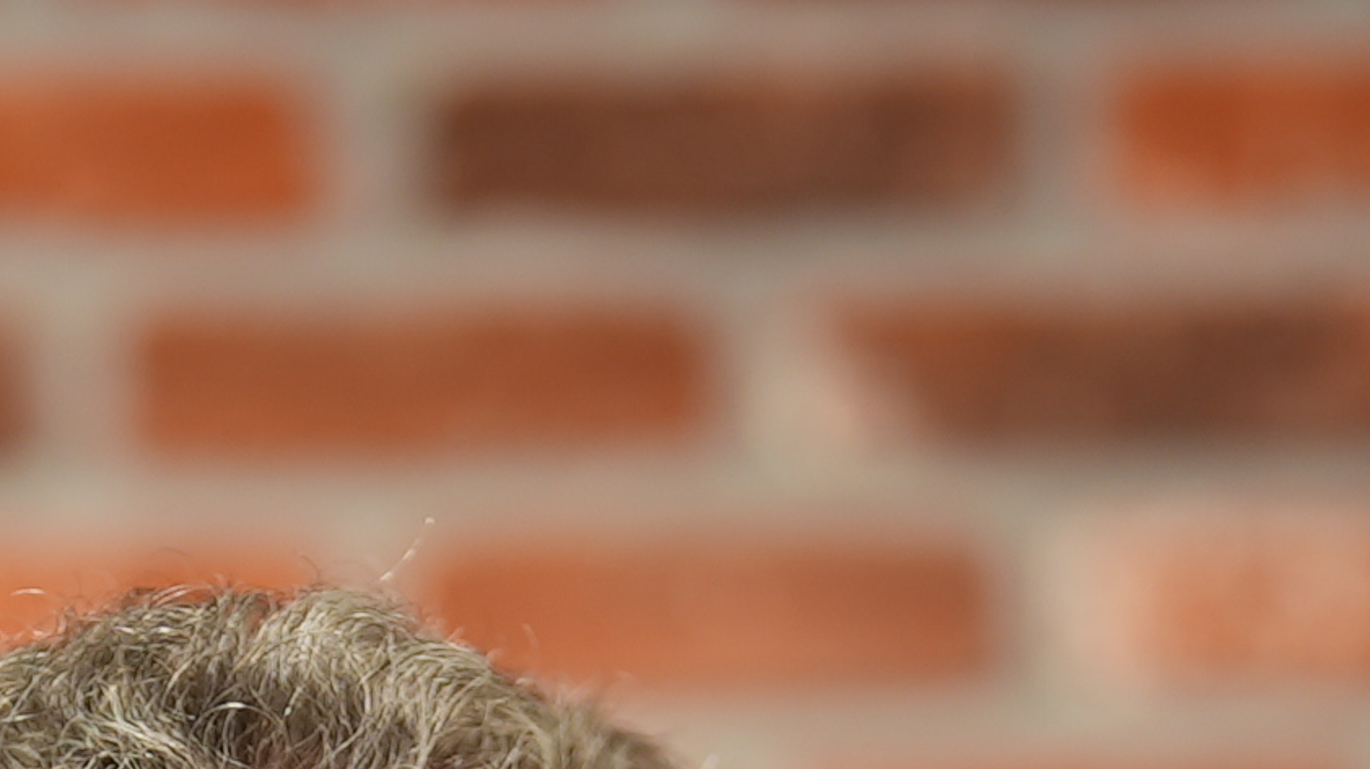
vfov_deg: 4.5
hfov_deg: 8.2
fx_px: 9587
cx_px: 410
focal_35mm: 264
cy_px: 1923
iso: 100
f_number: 1.2
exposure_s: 1/125
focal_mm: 50
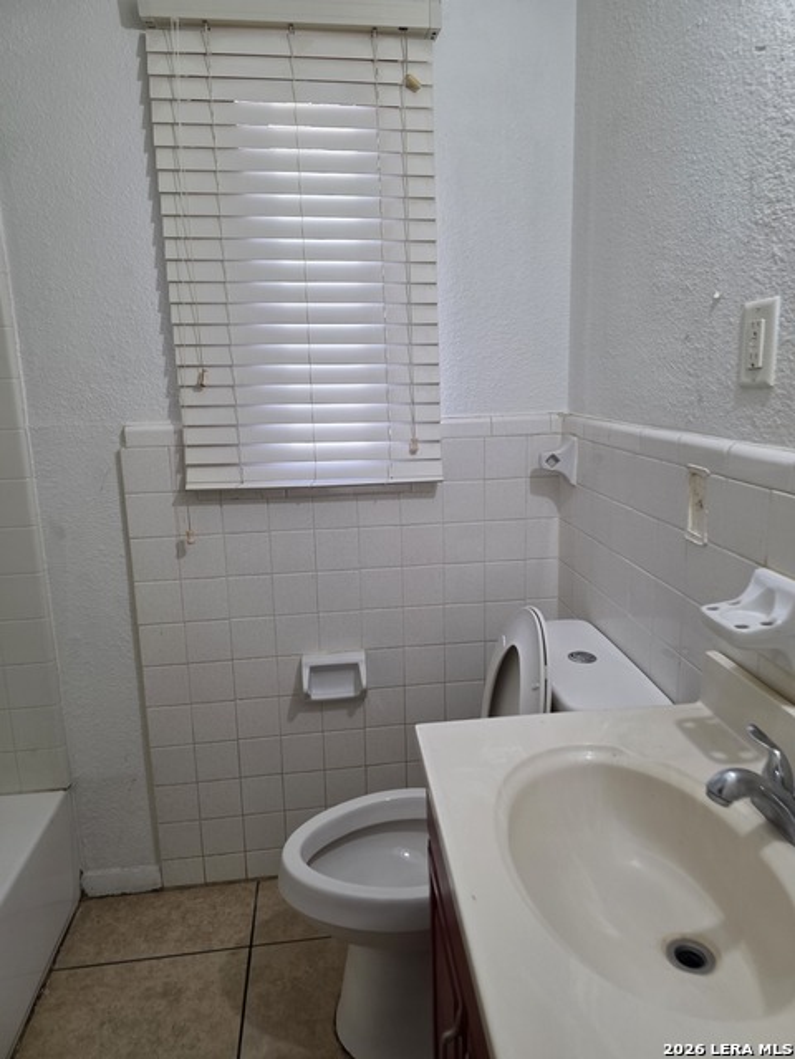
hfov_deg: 58.9
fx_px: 704
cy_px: 530
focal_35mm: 23
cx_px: 398
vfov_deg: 73.9
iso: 200
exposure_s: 1/120
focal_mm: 6.3
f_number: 1.7
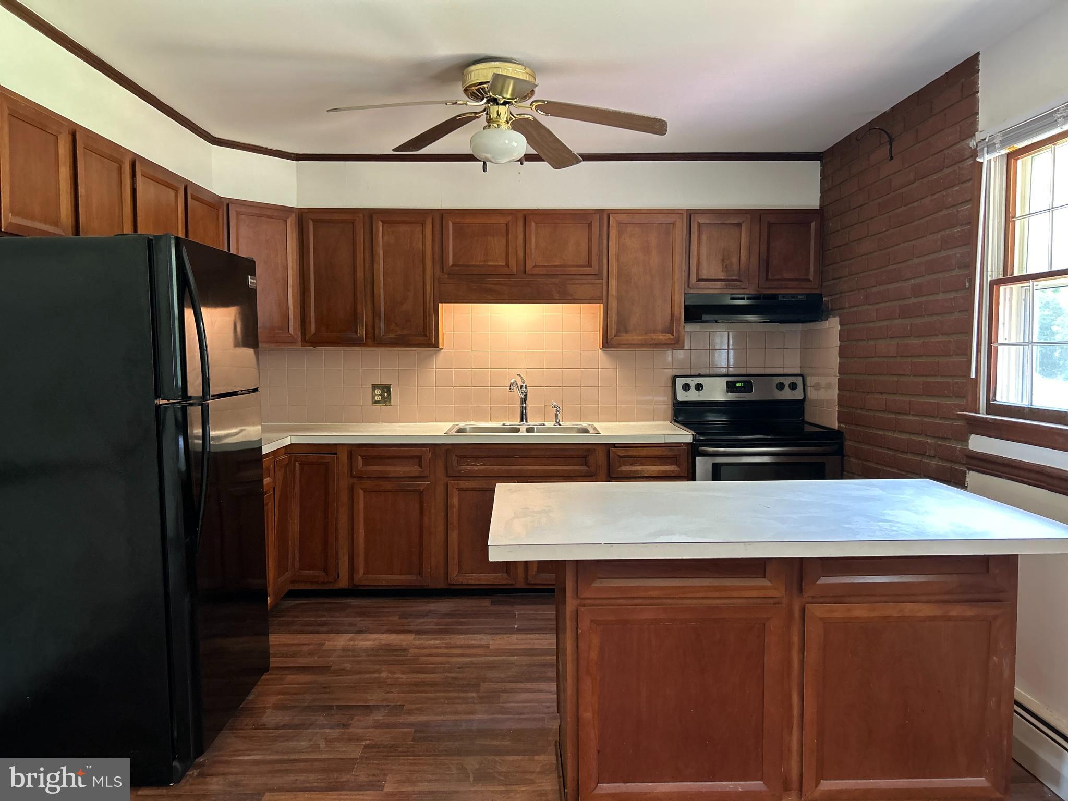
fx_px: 802
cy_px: 400
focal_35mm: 26
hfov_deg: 67.3
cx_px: 534
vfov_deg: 53.1
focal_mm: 5.7
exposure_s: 1/60
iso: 320
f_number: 1.5
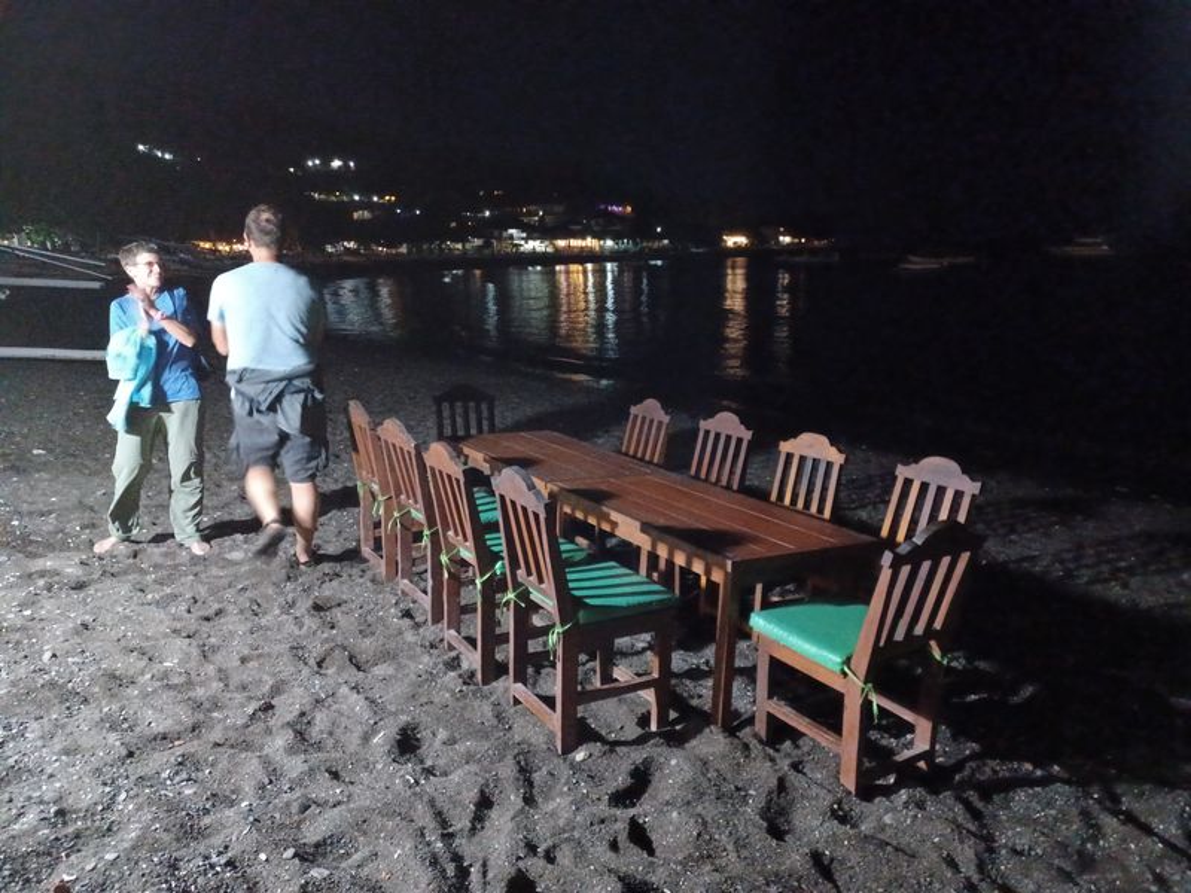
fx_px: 860
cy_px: 446
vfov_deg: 54.9
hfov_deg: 69.4
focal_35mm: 25
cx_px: 596
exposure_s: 1/10
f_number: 1.8
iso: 4000
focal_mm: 4.6
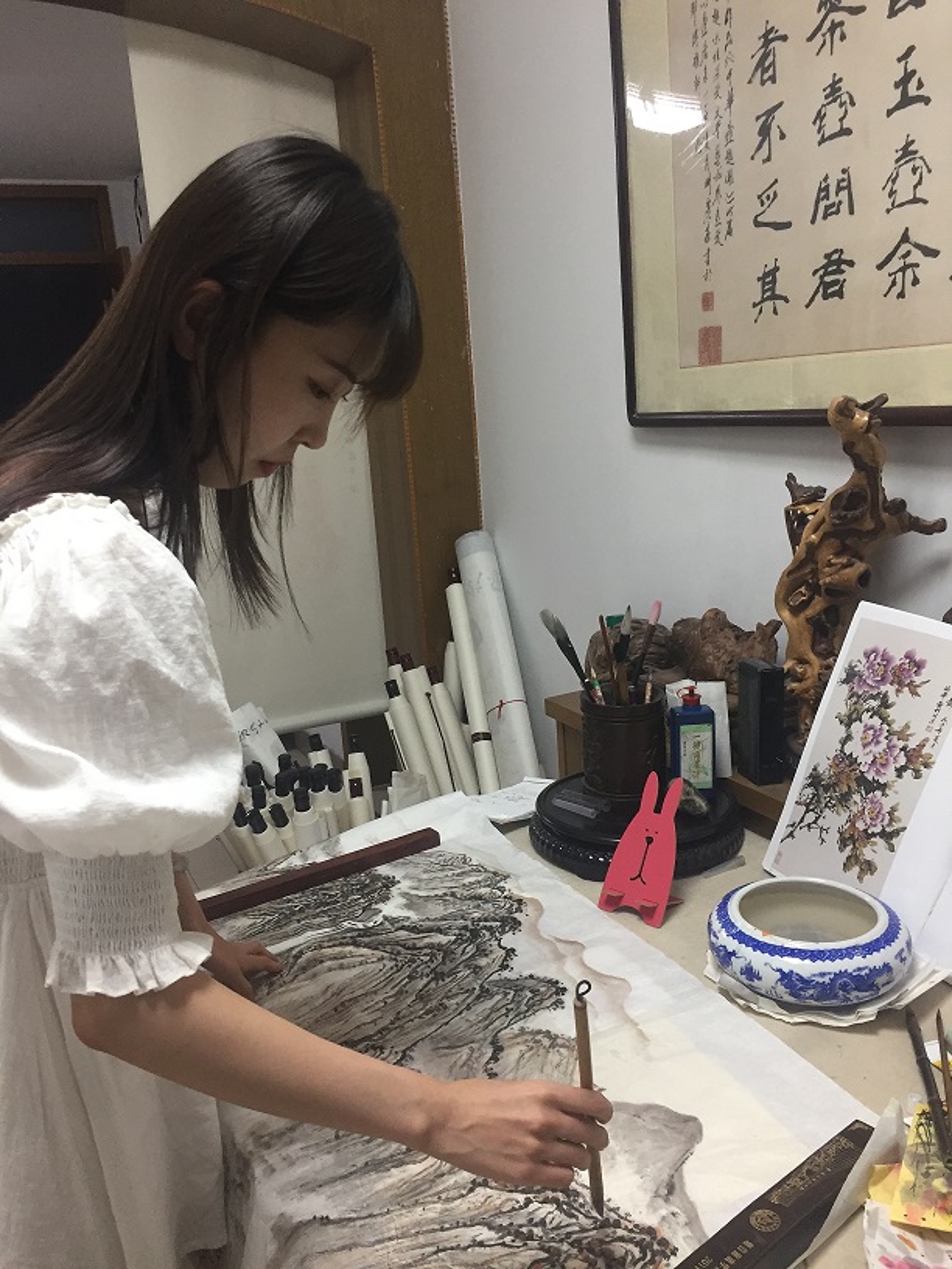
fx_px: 1063
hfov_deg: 48.2
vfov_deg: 61.7
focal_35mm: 29
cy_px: 634
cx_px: 476
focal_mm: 4.15
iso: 160
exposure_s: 1/33
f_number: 2.2
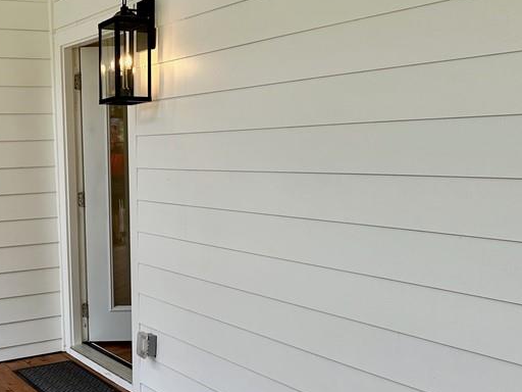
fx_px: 724
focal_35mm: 48
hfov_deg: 38.1
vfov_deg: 30.1
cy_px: 248
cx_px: 99
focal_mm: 6.86
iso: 80
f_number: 1.78
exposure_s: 1/429
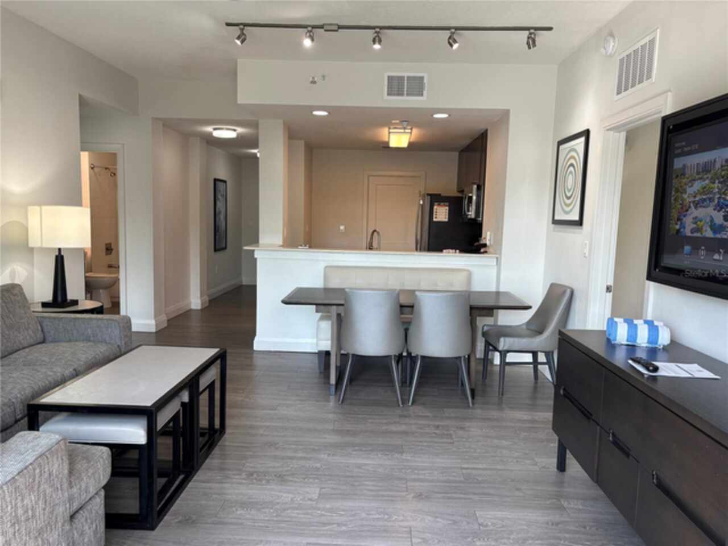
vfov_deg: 53.1
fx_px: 547
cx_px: 364
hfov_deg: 67.3
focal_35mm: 26
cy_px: 273
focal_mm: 5.96
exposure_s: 1/120
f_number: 1.6
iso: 80
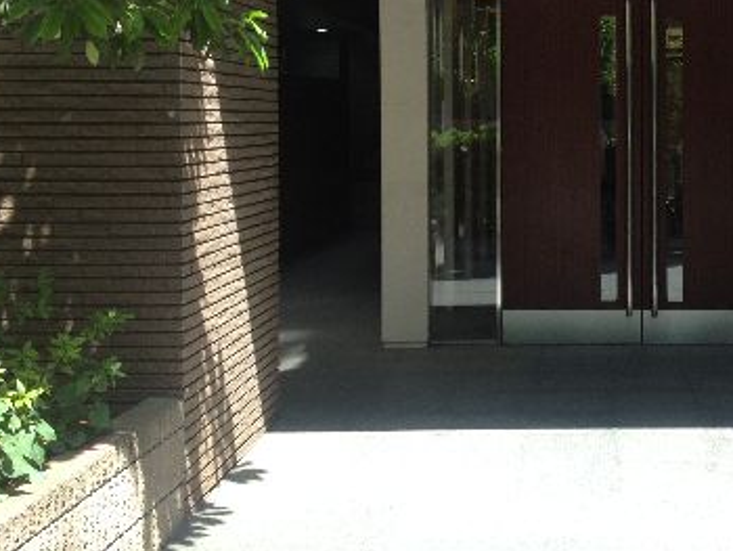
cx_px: 607
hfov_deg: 29.4
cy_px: 151
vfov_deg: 22.8
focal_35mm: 64
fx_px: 1356
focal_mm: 4.28
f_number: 2.4
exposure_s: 1/270
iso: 50
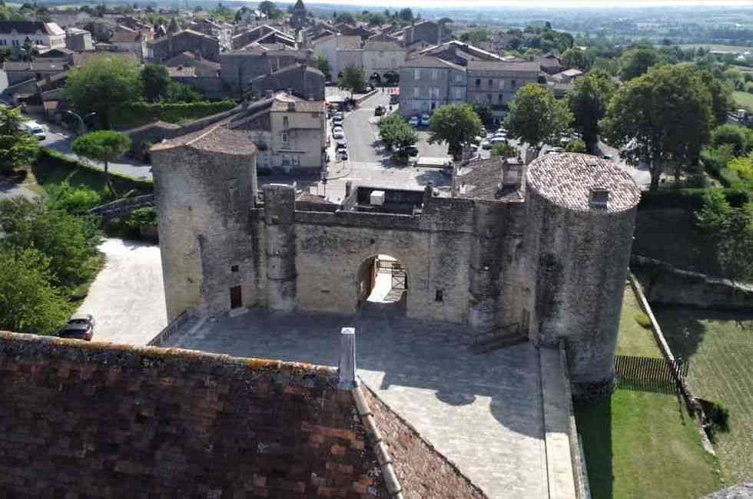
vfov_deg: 42.2
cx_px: 376
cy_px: 250
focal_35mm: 31
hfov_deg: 60.4
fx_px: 647
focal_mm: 21.25
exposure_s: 1/2000
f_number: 11
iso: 3200
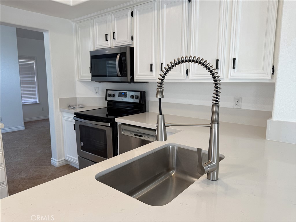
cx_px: 148
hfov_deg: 71.6
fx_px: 205
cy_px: 111
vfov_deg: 56.8
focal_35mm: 24
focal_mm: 6.76
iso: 64
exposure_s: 1/120
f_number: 1.78
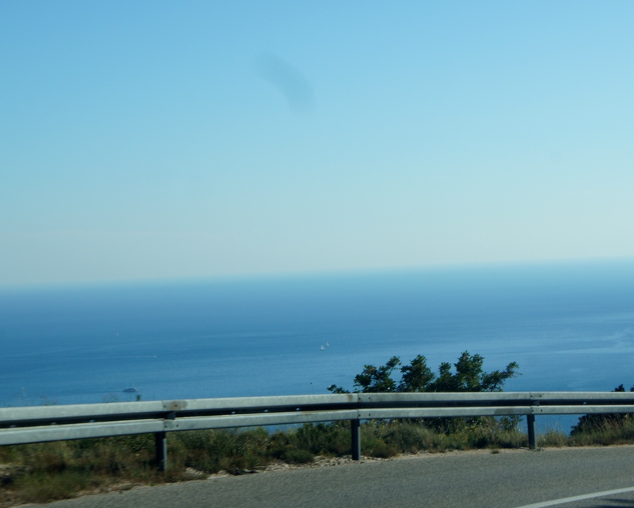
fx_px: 1756
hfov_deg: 20.5
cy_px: 254
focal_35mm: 94
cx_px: 311
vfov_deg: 16.4
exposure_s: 1/125
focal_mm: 55
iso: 100
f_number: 9
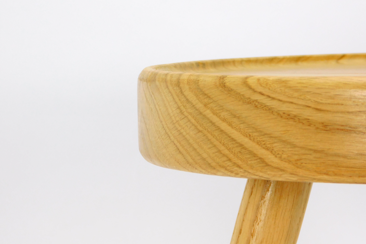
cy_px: 116
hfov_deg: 11.6
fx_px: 1799
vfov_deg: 7.8
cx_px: 183
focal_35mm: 177
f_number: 5.3
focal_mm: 30.1
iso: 125
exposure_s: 1/50
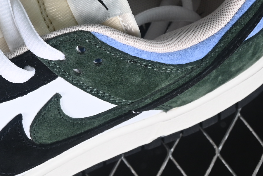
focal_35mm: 232
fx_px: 1695
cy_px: -4
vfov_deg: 5.9
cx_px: -26
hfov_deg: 8.8
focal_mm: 50
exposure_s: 1/60
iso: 160
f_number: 6.3
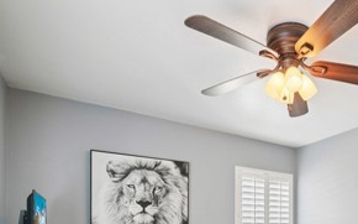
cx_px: 284
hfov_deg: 62.9
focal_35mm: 27
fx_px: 263
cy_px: 224
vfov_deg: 40.3
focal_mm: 12
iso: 400
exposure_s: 1/15
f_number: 8
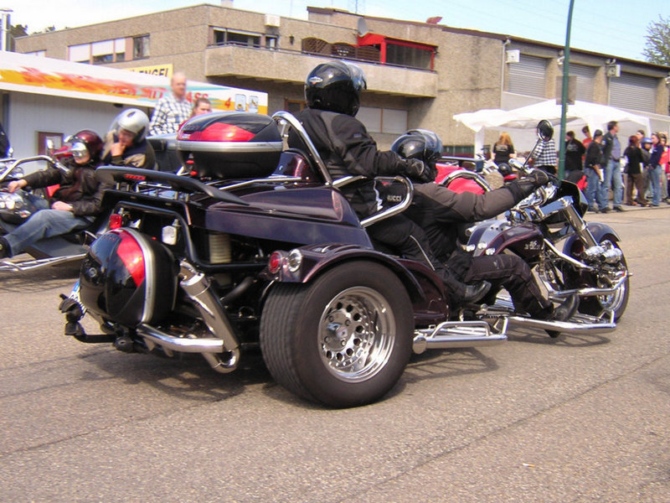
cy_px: 252
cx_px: 335
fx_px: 987
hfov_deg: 37.5
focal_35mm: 51
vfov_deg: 28.6
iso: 100
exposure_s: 1/302
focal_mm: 6.6
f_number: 3.1
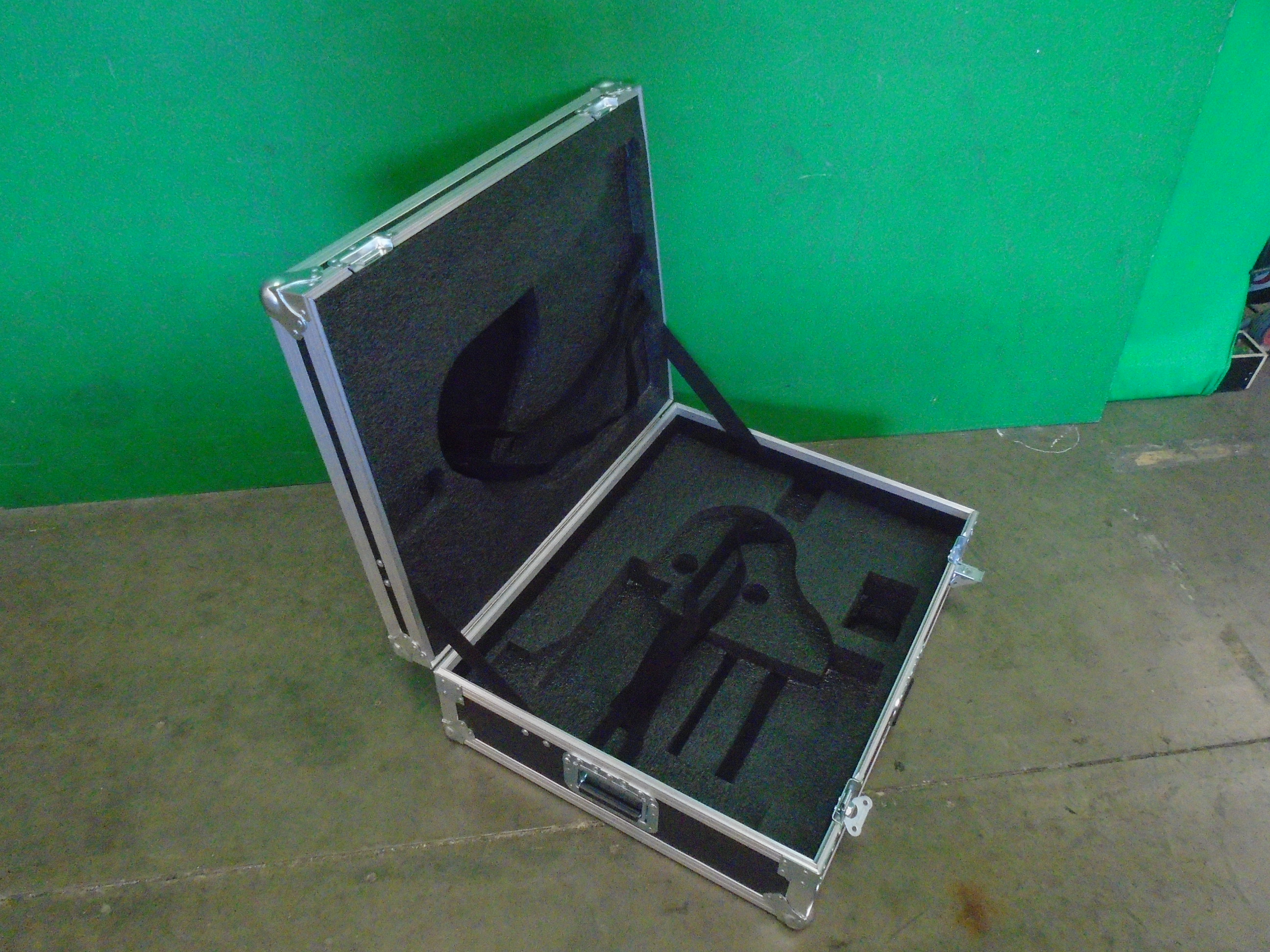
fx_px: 954
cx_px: 635
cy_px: 476
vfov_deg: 53.1
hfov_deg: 67.3
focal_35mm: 26
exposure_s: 1/80
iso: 800
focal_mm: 4.6
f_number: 3.2
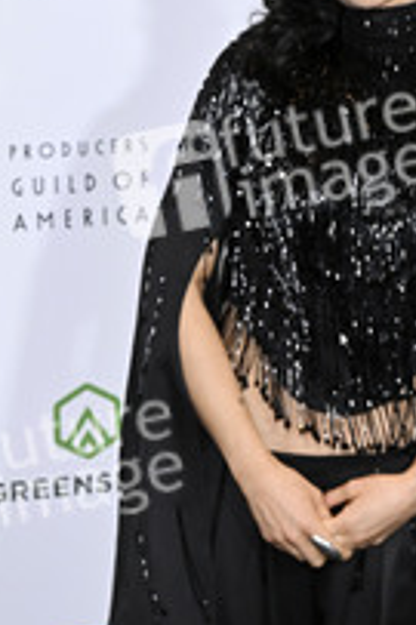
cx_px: 361
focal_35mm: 128
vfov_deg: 16.0
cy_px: 320
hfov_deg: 10.6
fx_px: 2222
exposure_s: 1/320
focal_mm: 65
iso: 2000
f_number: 5.6
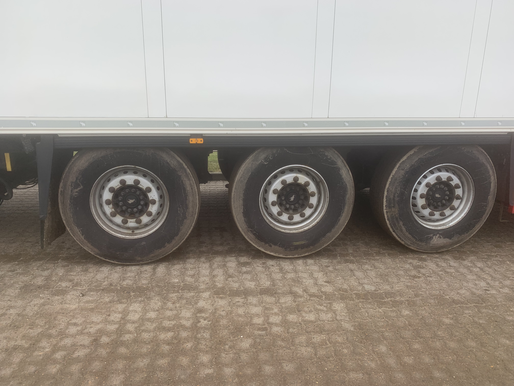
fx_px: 386
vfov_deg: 53.1
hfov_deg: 67.3
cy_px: 193
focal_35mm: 26
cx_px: 257
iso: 25
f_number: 1.8
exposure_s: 1/362
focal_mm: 4.25
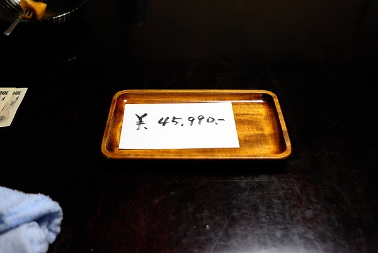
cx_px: 189
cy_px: 126
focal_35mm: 35
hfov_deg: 54.4
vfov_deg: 37.9
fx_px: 368
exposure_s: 1/80
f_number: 2.8
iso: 1600
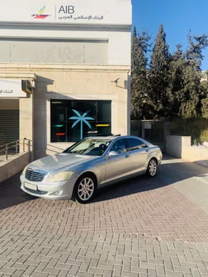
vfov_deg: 67.3
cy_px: 138
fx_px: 208
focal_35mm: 26
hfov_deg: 53.1
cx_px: 104
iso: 25
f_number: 1.8
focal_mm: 4.25
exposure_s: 1/1536
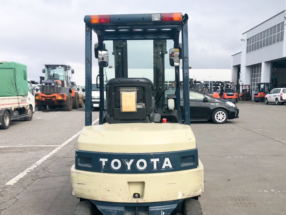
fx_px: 355
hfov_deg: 43.8
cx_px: 149
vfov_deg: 33.4
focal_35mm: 43
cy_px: 135
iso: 20
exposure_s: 1/1500
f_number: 1.8
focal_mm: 3.99
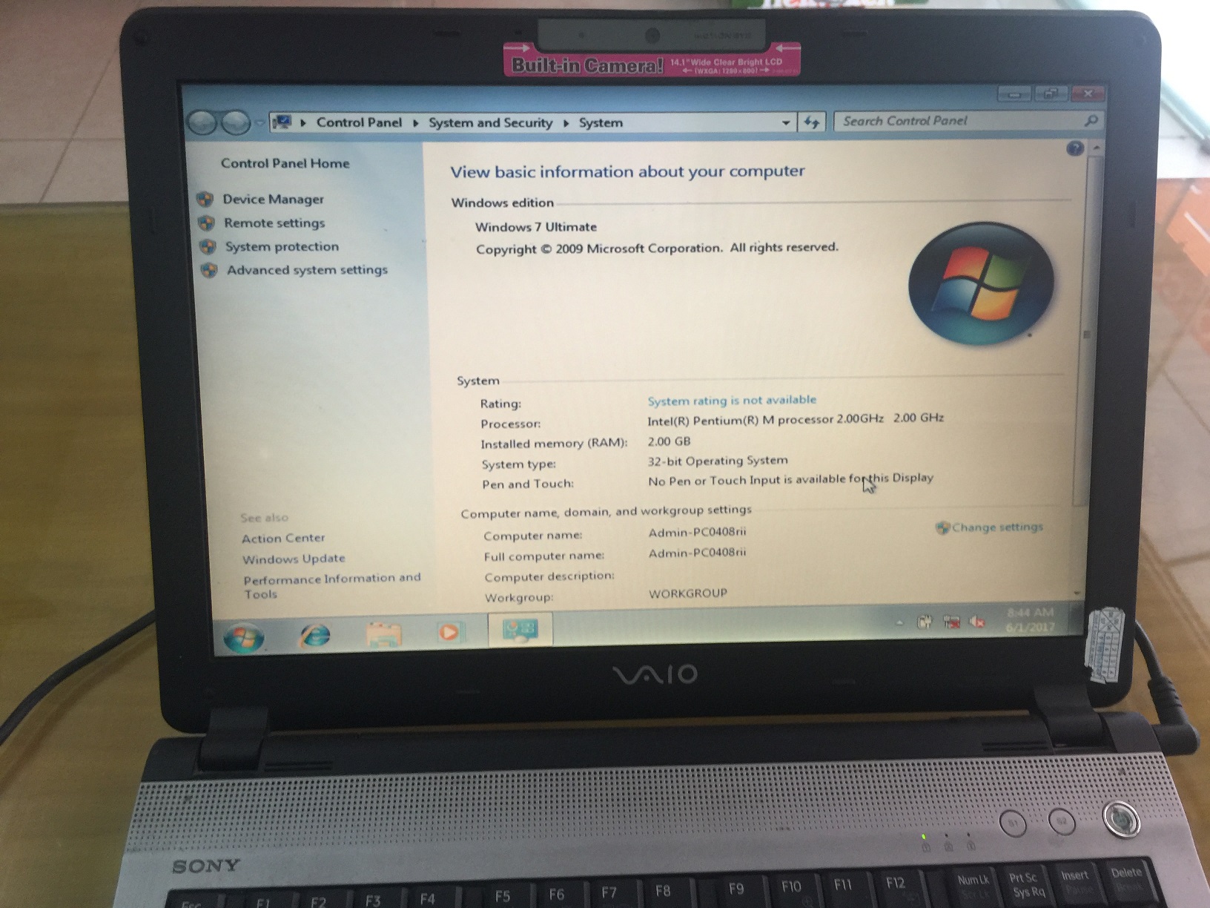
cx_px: 605
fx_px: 1014
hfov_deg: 61.7
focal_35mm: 29
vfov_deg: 48.2
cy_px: 454
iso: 50
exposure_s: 1/33
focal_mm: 4.15
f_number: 2.2
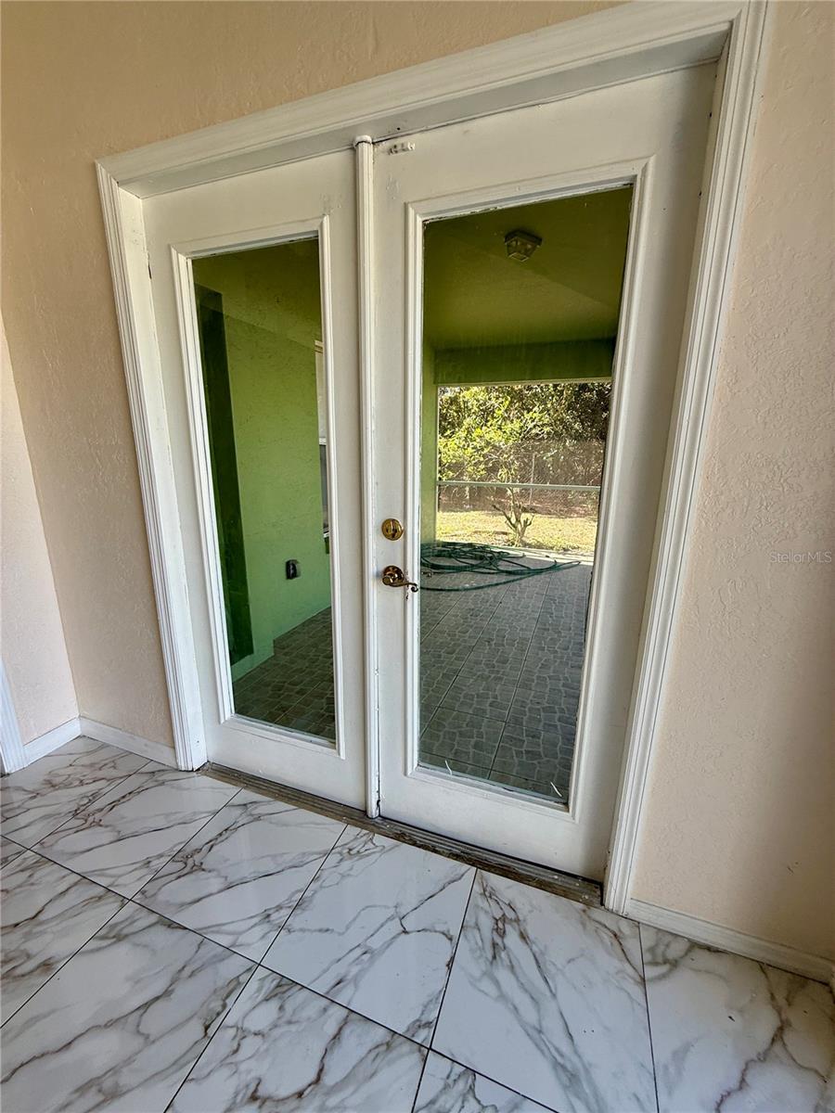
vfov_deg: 102.1
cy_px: 556
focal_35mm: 14
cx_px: 418
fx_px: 450
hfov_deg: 85.7
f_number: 2.2
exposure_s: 1/158
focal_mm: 2.22
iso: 50
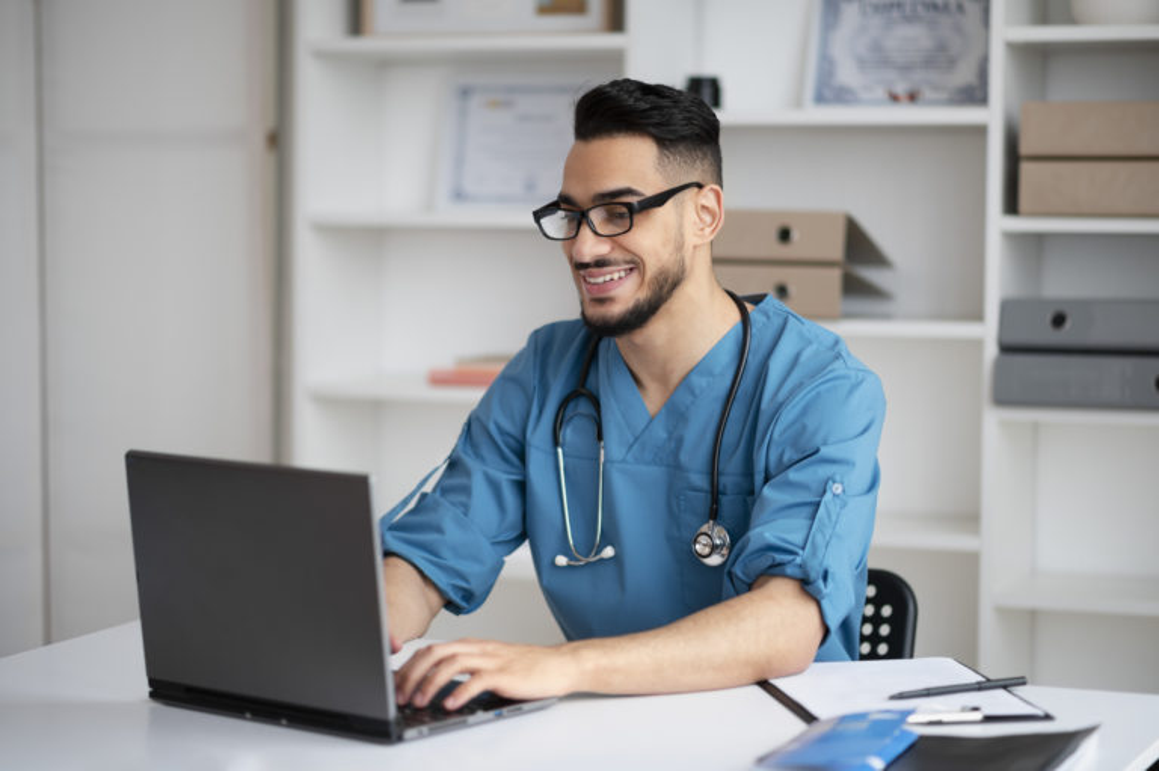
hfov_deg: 23.9
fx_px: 2735
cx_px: 580
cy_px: 386
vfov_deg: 16.1
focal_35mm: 85
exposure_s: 1/180
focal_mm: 85
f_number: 2
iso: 280
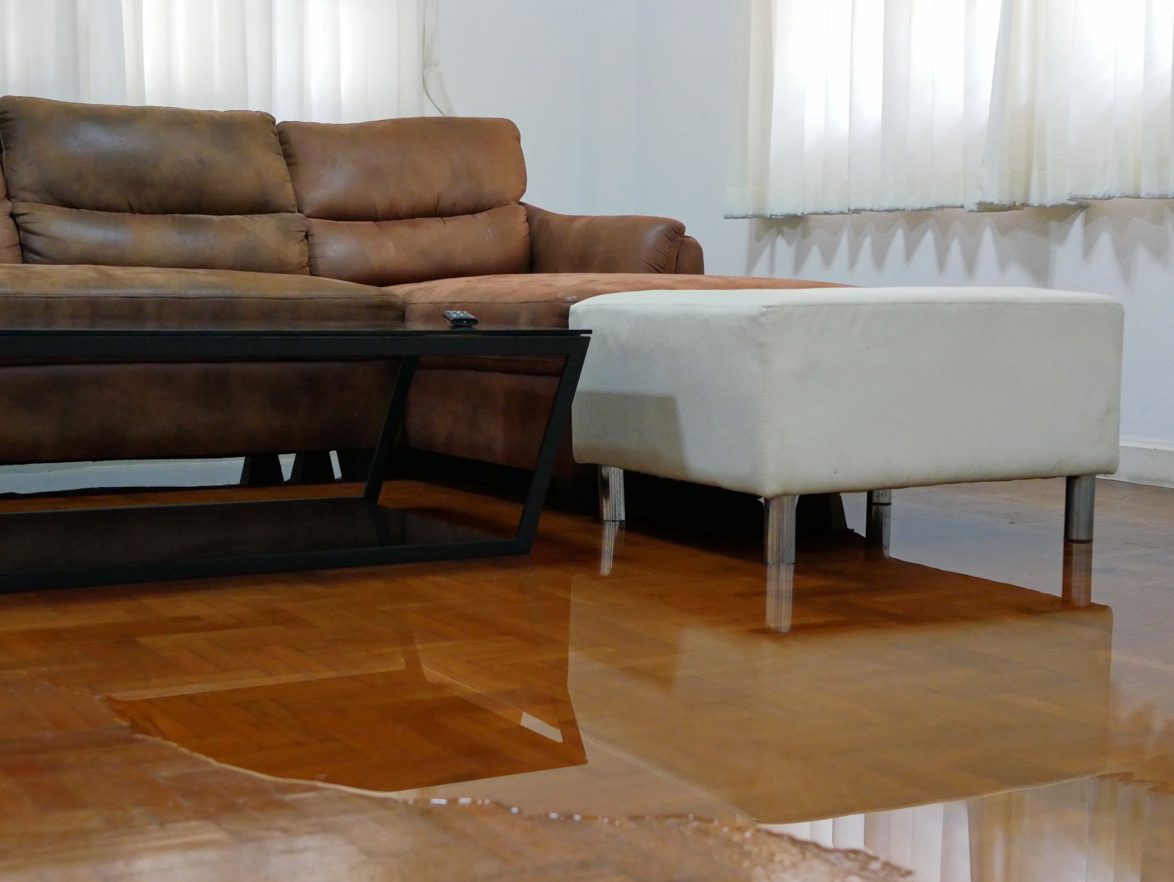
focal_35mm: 50
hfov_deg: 38.2
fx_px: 1697
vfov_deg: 29.1
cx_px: 587
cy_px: 441
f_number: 5.6
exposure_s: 1/50
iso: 3200
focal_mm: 25
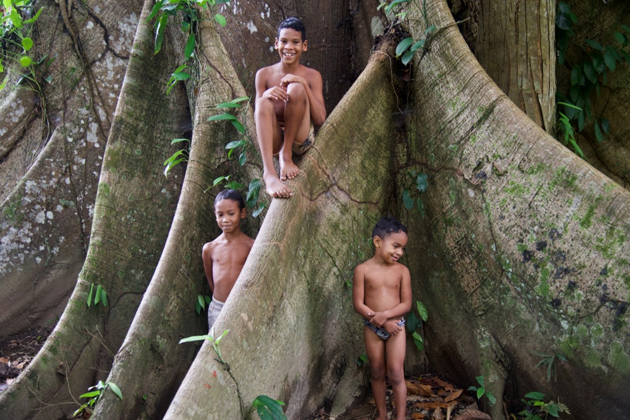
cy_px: 210
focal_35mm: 40
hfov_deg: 48.5
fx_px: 700
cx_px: 315
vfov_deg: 33.4
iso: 800
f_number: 4
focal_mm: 40
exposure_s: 1/30
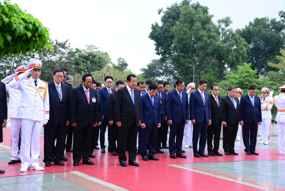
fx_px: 412
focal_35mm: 52
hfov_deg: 38.2
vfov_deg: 26.0
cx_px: 142
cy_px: 96
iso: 640
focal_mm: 52
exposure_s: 1/200
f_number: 7.1
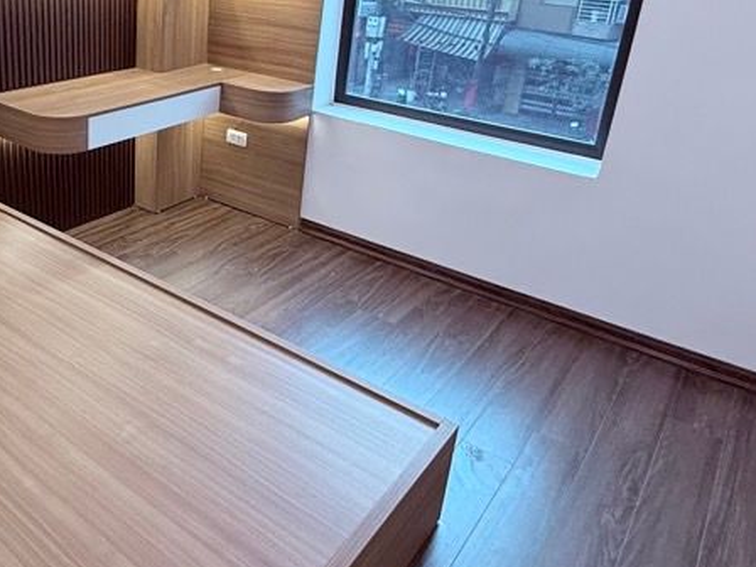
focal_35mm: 32
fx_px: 699
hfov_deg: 53.2
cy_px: 160
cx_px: 154
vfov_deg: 43.1
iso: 250
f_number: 2.2
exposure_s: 1/100
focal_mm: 2.22
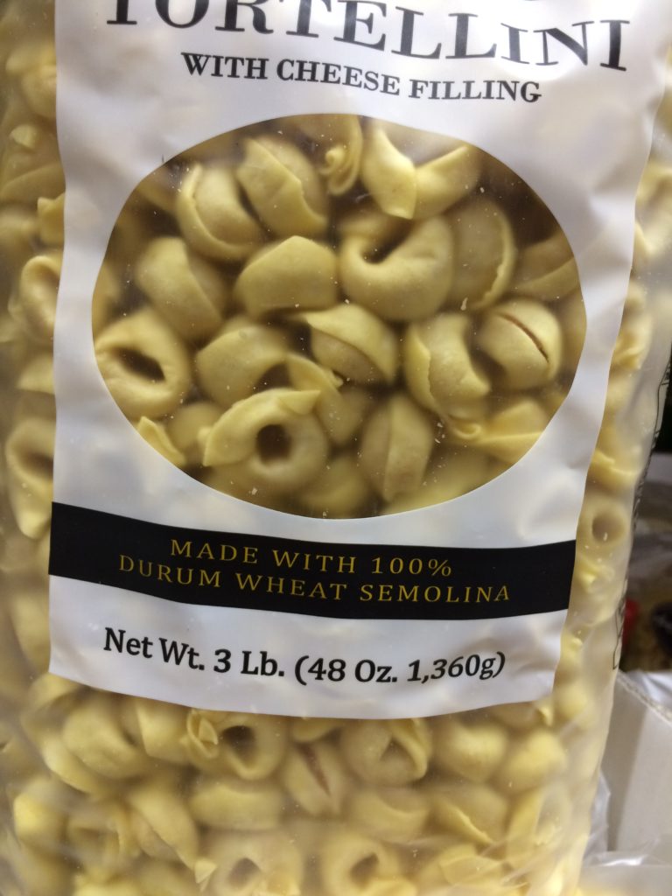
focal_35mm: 29
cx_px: 336
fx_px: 751
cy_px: 448
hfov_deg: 48.2
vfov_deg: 61.7
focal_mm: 4.15
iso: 125
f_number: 2.2
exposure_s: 1/30
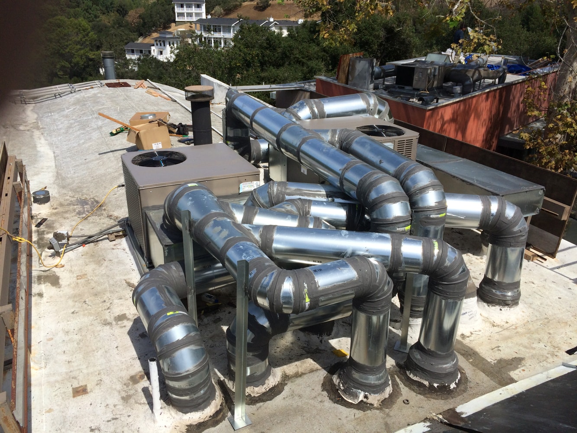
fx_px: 483
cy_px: 216
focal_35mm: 29
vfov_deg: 48.2
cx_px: 288
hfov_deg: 61.7
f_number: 2.2
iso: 32
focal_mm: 4.15
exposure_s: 1/3731
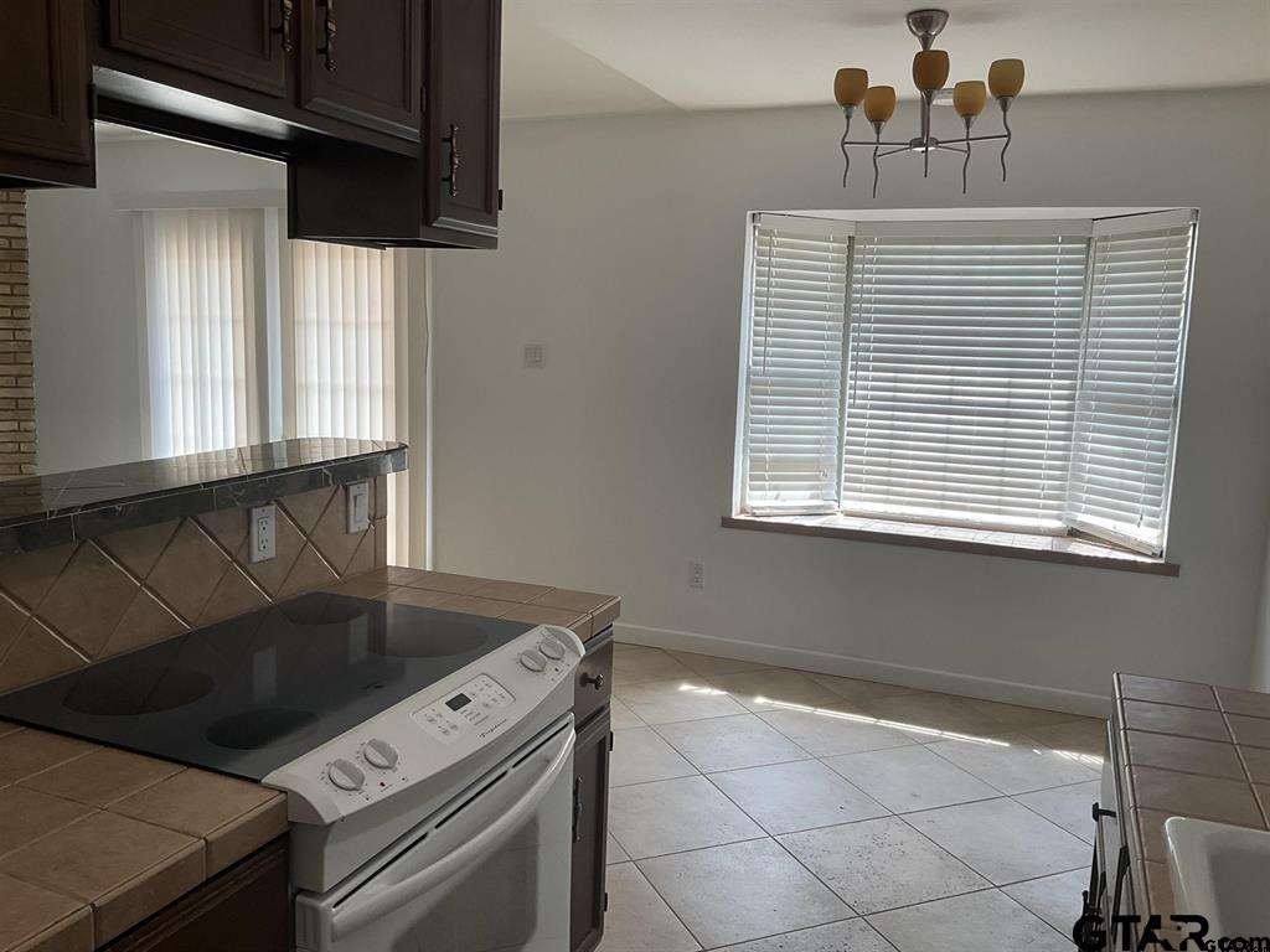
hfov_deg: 61.7
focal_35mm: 29
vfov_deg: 48.2
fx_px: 1064
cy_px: 476
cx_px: 635
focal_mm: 3
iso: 40
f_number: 1.8
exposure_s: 1/120
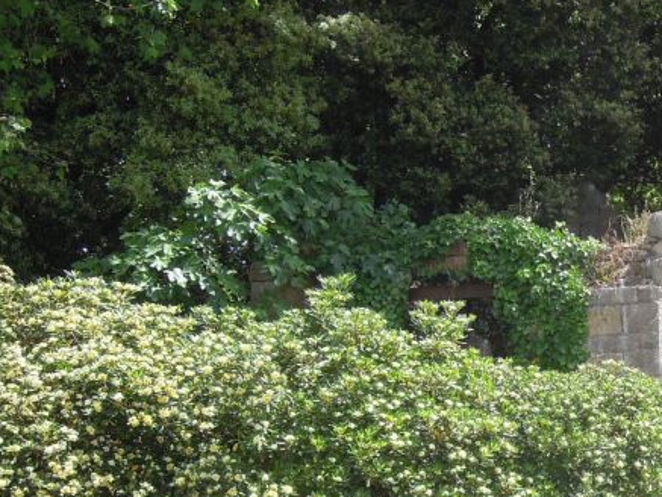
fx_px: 1569
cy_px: 373
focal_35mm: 82
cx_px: 726
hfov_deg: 22.5
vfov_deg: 17.9
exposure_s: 1/500
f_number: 3.5
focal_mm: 6.3
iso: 160
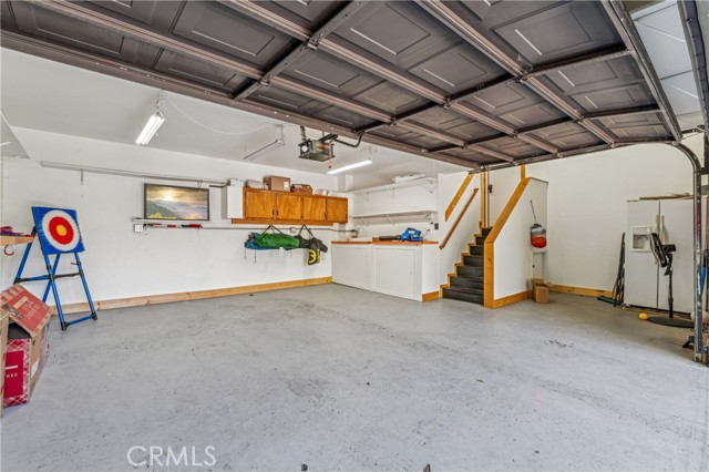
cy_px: 236
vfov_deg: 72.3
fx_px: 323
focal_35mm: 16
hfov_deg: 95.4
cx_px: 354
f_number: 13
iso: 100
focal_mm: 16.4
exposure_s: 1/2.5
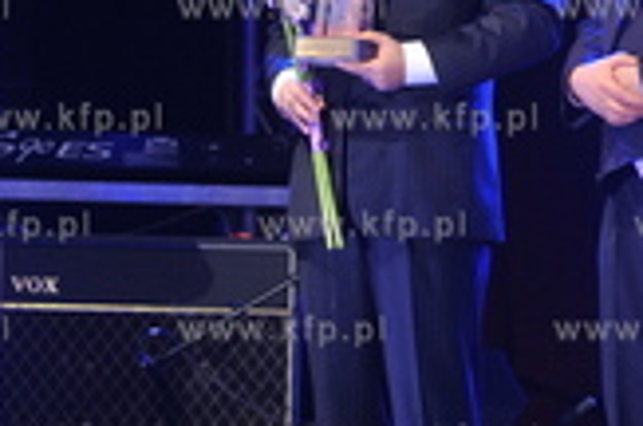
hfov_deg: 4.2
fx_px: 8753
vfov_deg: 2.8
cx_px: 197
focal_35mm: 491
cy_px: 170
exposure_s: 1/100
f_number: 4
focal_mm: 200
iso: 1600
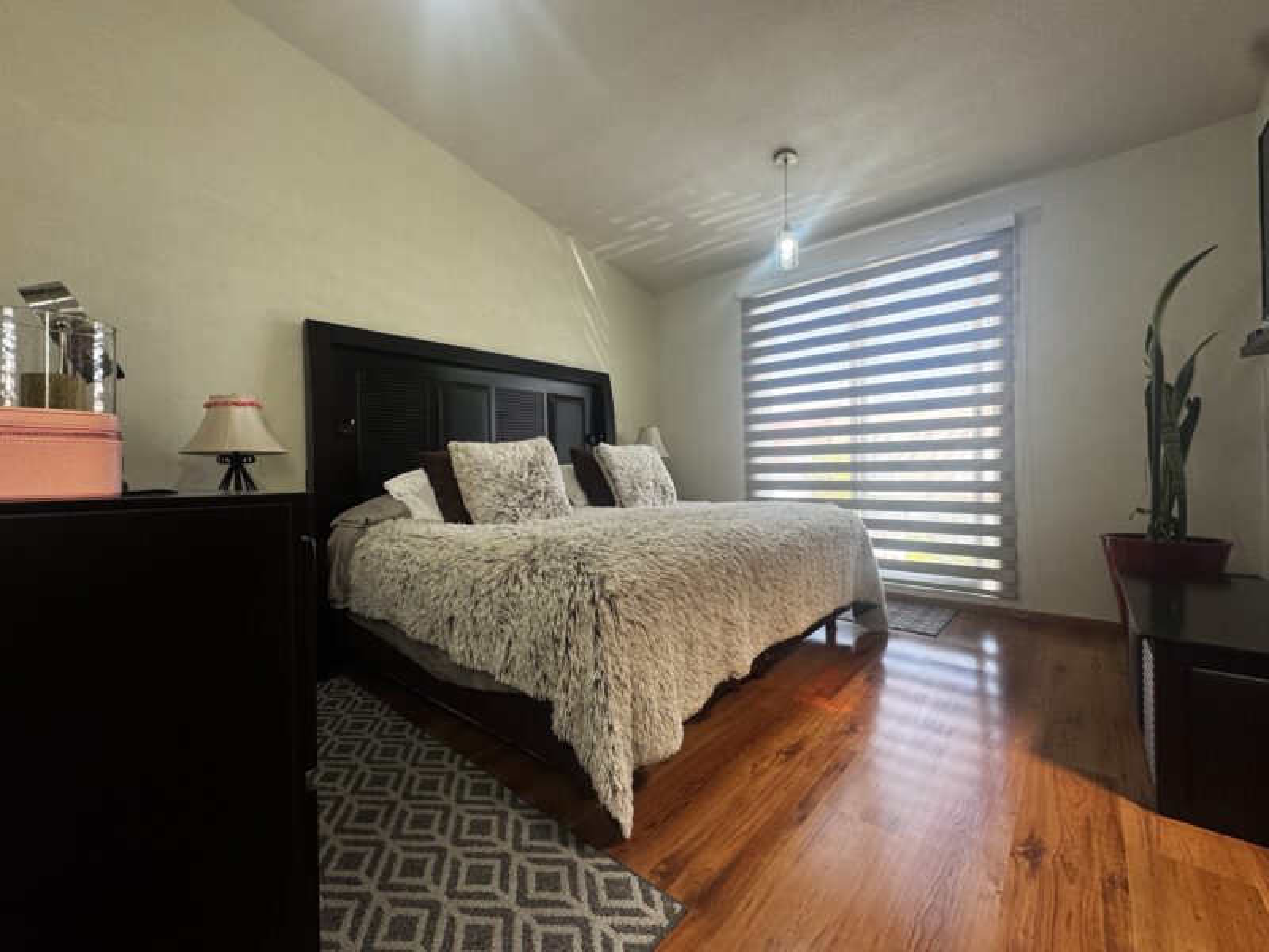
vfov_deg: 85.7
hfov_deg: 102.1
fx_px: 513
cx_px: 634
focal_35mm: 14
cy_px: 476
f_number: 2.2
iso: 200
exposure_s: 1/120
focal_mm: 2.22
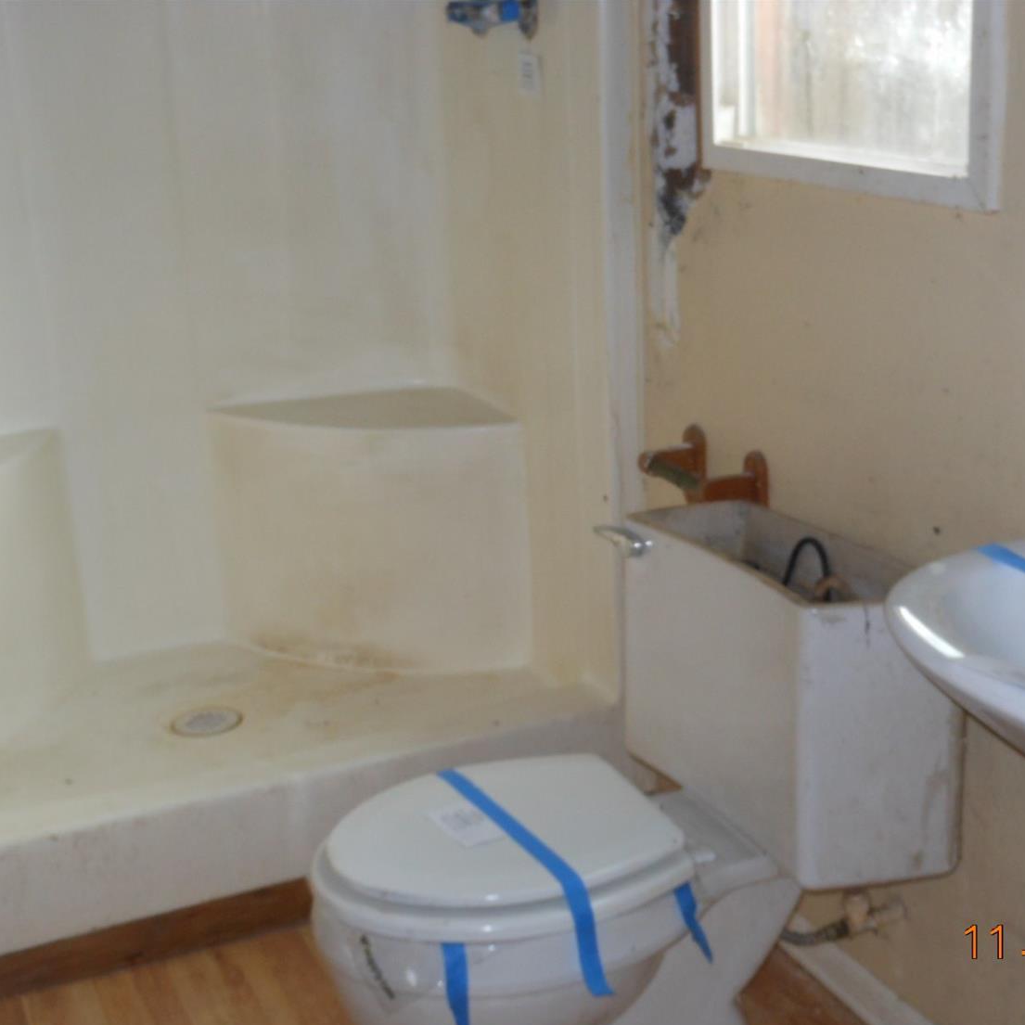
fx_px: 1809
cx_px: 590
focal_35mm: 54
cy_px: 520
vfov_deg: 31.6
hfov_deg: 31.6
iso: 200
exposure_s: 1/30
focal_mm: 8.1
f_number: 4.6
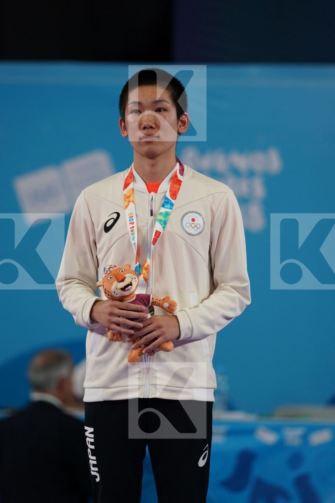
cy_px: 252
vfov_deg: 6.9
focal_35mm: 300
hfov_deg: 4.6
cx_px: 168
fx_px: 4187
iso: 500
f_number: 2.8
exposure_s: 1/500
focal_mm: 200
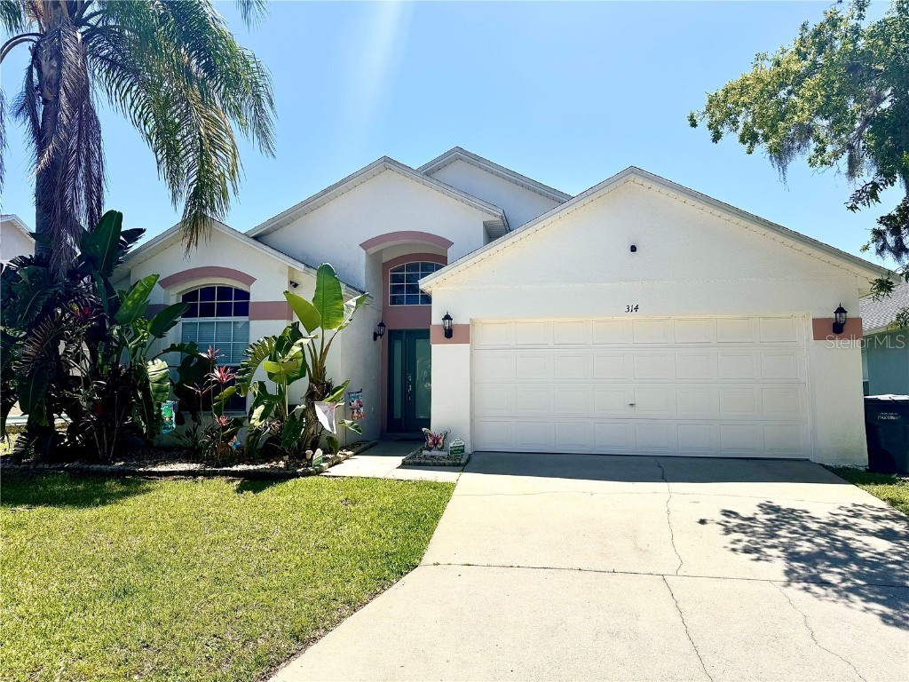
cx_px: 454
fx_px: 630
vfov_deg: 56.8
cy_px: 341
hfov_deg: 71.6
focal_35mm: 24
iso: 80
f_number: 1.78
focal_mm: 6.76
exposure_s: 1/5814
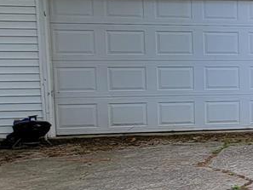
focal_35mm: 70
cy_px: 56
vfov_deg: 20.9
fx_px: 512
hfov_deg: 15.1
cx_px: 612
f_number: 2.2
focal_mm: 2.2
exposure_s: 1/167
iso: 50
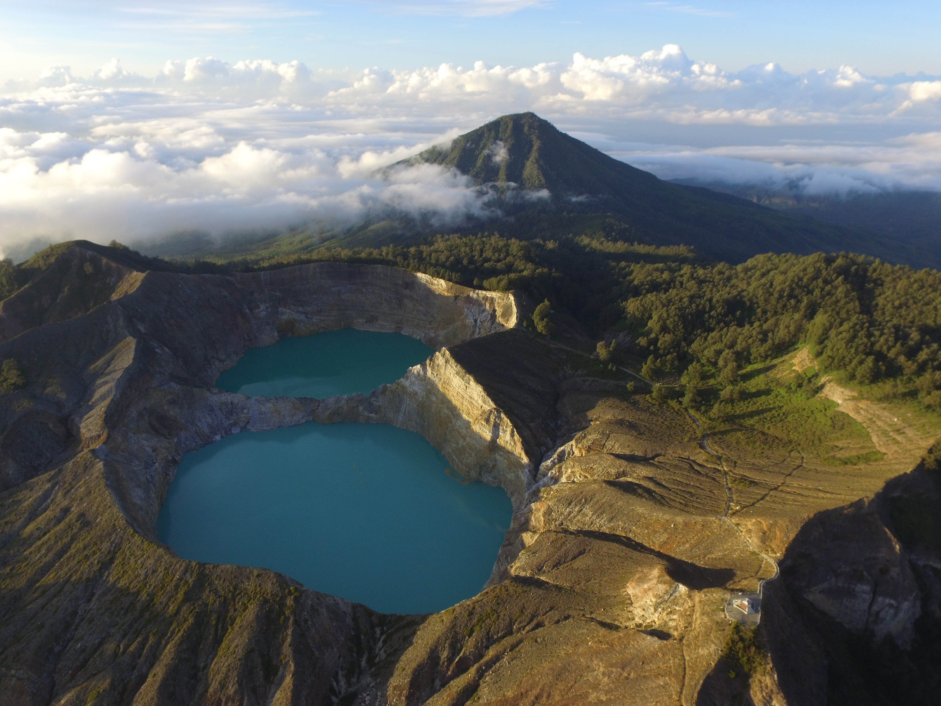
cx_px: 470
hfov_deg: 81.7
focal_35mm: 20
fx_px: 544
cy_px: 353
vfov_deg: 66.0
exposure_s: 1/377
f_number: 2.8
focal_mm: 3.61
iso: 100
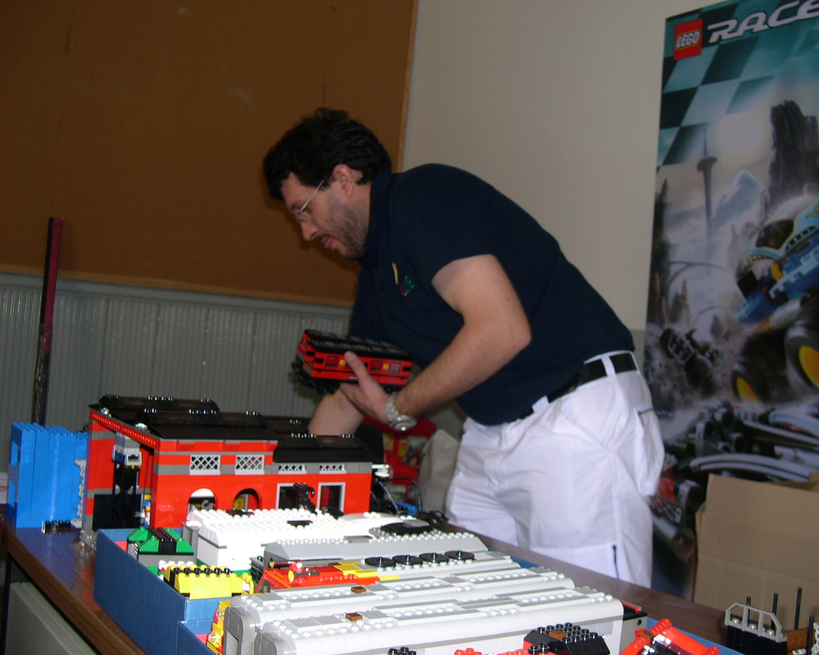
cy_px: 328
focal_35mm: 40
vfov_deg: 37.3
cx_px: 433
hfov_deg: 45.8
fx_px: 970
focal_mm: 8
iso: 100
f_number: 2.8
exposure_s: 1/60
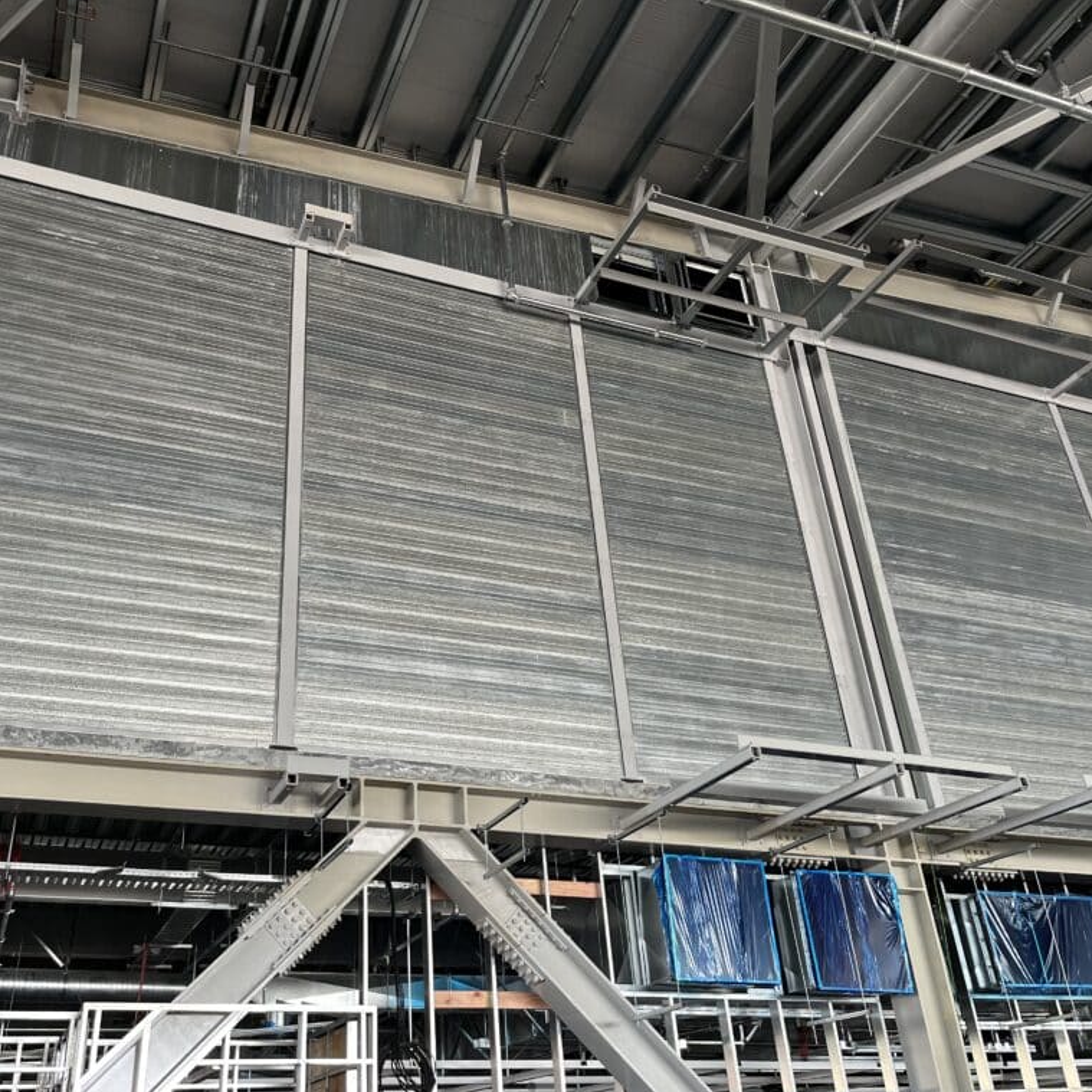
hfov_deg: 52.2
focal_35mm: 31
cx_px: 436
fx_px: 1106
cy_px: 551
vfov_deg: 52.5
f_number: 1.6
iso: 125
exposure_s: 1/100
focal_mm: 5.1
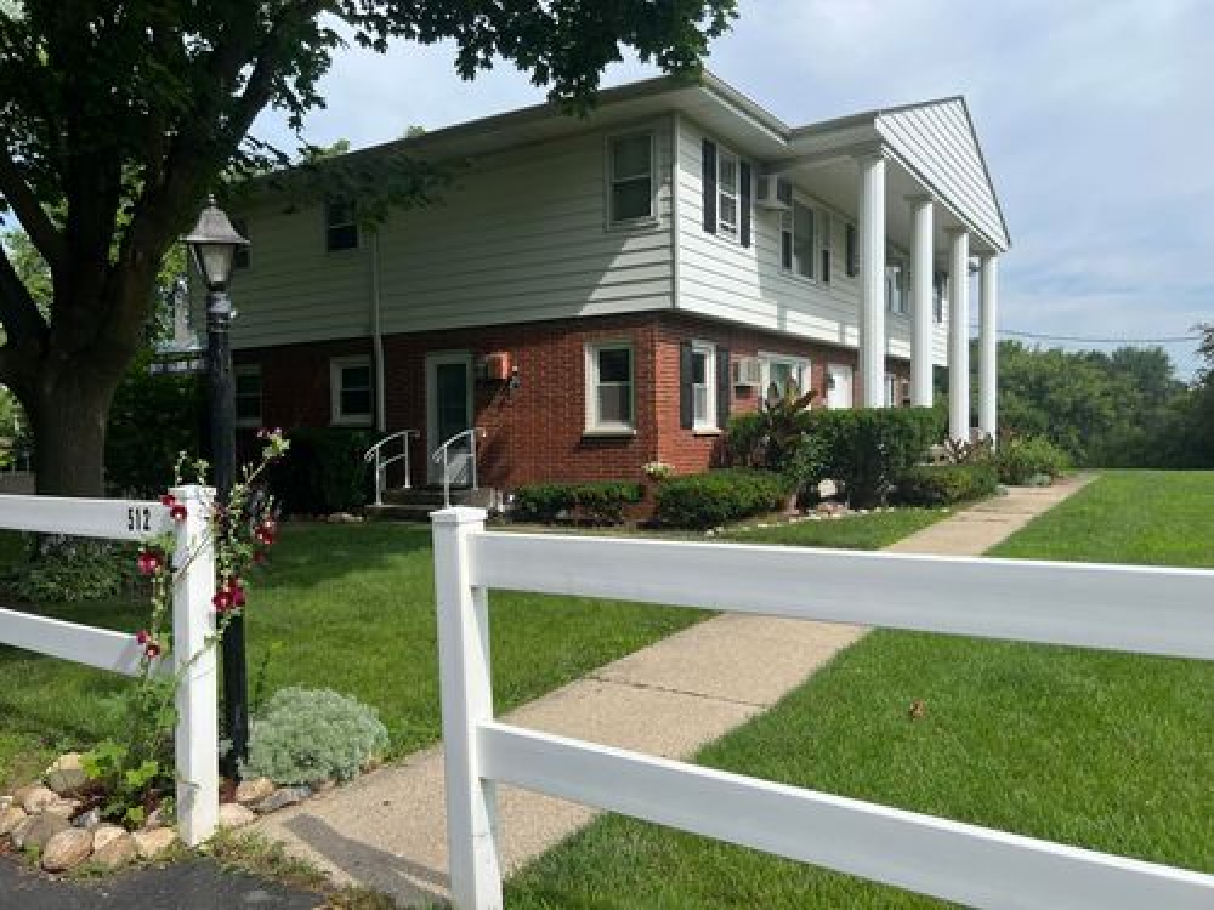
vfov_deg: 53.1
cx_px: 607
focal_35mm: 26
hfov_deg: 67.3
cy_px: 455
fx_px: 912
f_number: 1.5
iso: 50
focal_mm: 5.7
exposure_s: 1/3571
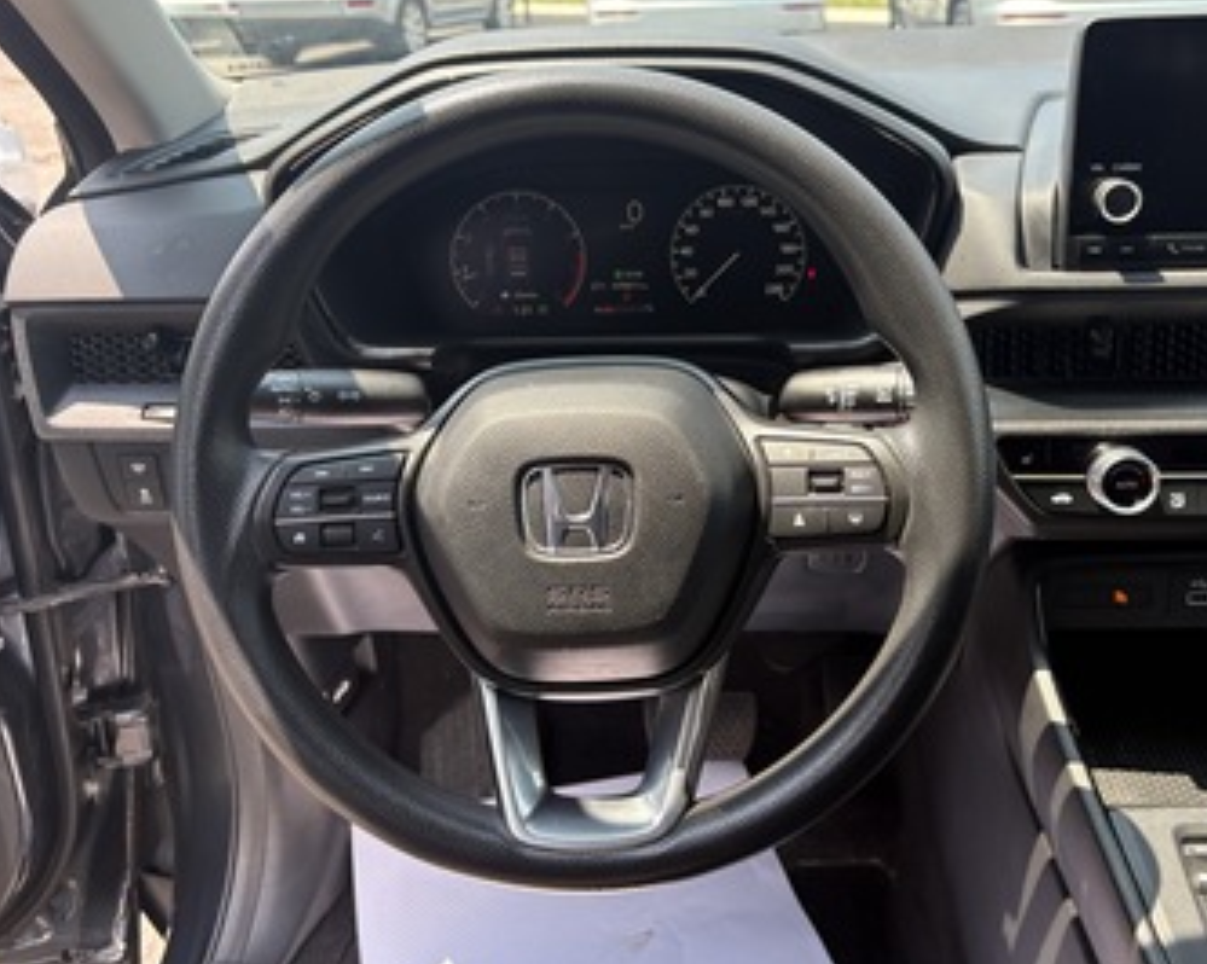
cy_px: 419
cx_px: 685
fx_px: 1142
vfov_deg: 45.6
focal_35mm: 32
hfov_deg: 55.5
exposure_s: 1/343
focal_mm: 5.96
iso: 64
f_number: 1.6
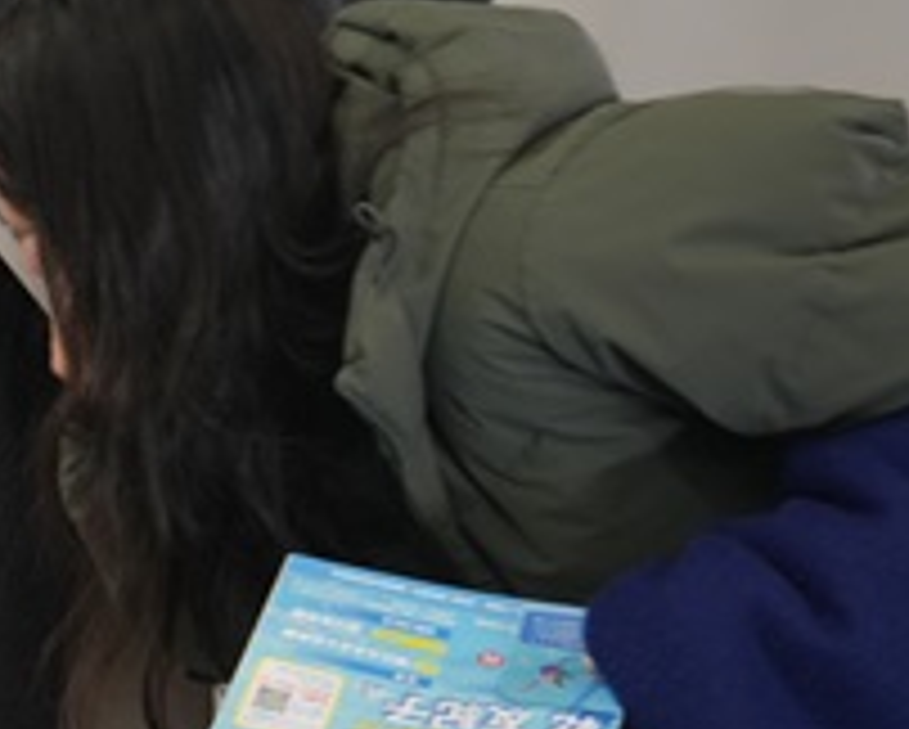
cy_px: 202
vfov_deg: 14.4
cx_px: -342
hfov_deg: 16.7
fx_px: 2881
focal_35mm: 107
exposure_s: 1/60
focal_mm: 24
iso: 400
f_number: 4
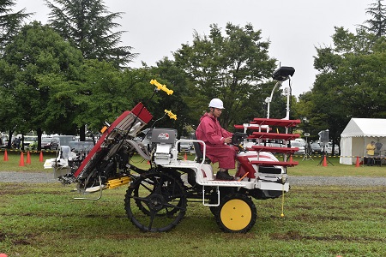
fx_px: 402
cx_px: 193
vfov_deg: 35.5
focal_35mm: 38
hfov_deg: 51.3
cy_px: 128
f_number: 8
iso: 220
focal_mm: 25
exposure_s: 1/250
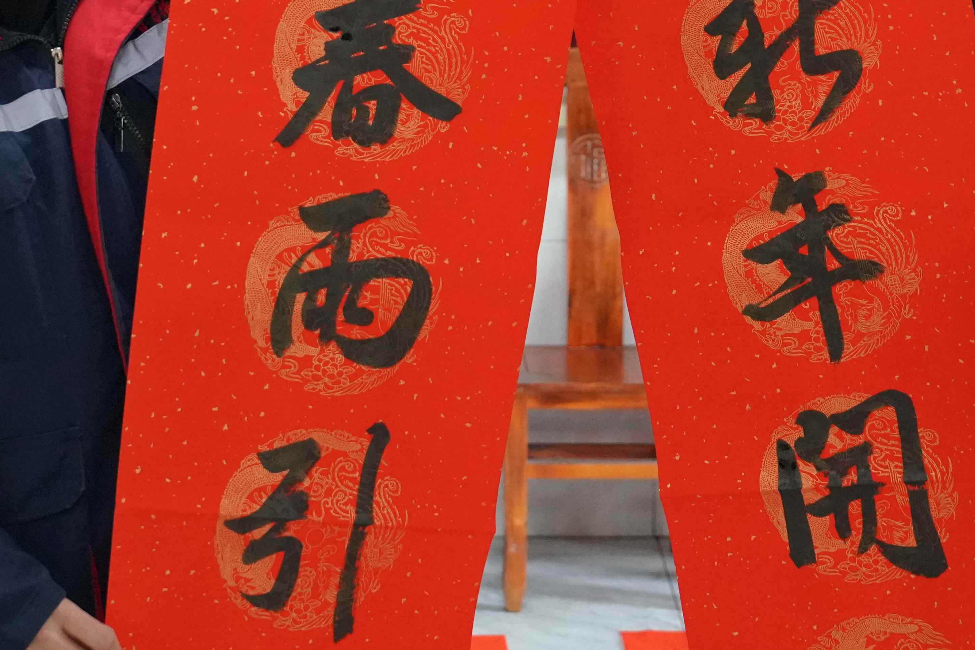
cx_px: 403
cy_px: -20
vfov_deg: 14.3
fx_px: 2546
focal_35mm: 94
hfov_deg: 21.7
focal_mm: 34
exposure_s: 1/160
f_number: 4
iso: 4000
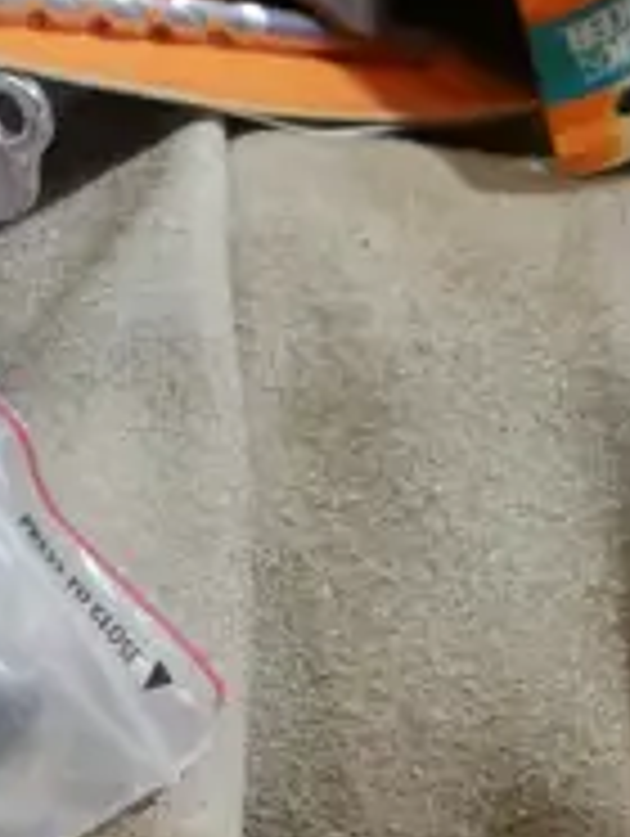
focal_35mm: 165
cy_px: -99
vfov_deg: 11.8
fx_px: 3995
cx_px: -907
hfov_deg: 8.3
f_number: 3.6
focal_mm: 15
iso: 400
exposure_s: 1/60
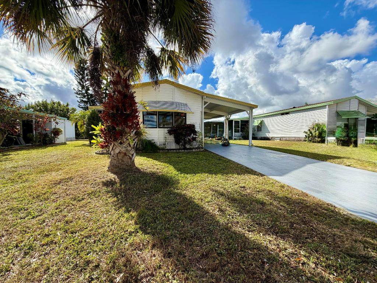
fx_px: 152
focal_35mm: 14
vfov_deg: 85.7
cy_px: 142
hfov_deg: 102.1
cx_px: 188
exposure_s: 1/1001
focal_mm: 2.22
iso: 32
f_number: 2.2
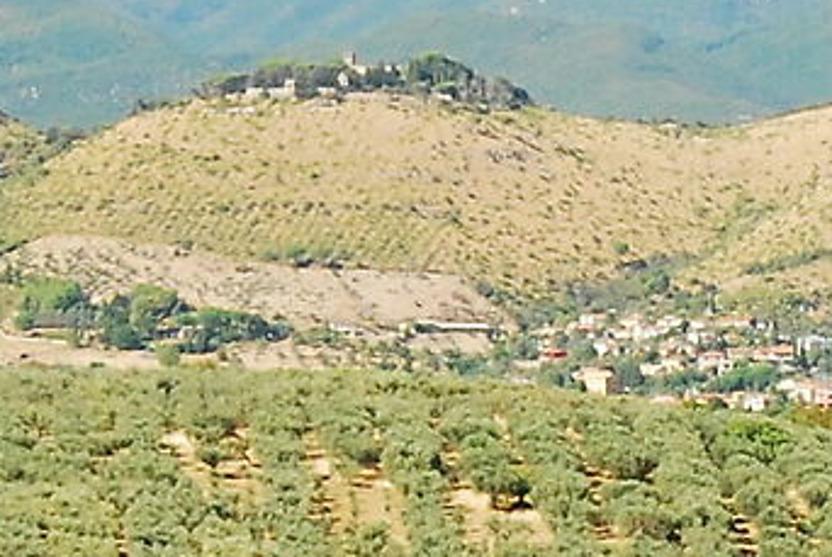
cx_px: 956
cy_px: 908
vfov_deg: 2.6
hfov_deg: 3.9
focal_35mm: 526
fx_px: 12172
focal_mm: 50
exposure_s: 1/60
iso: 200
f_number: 8
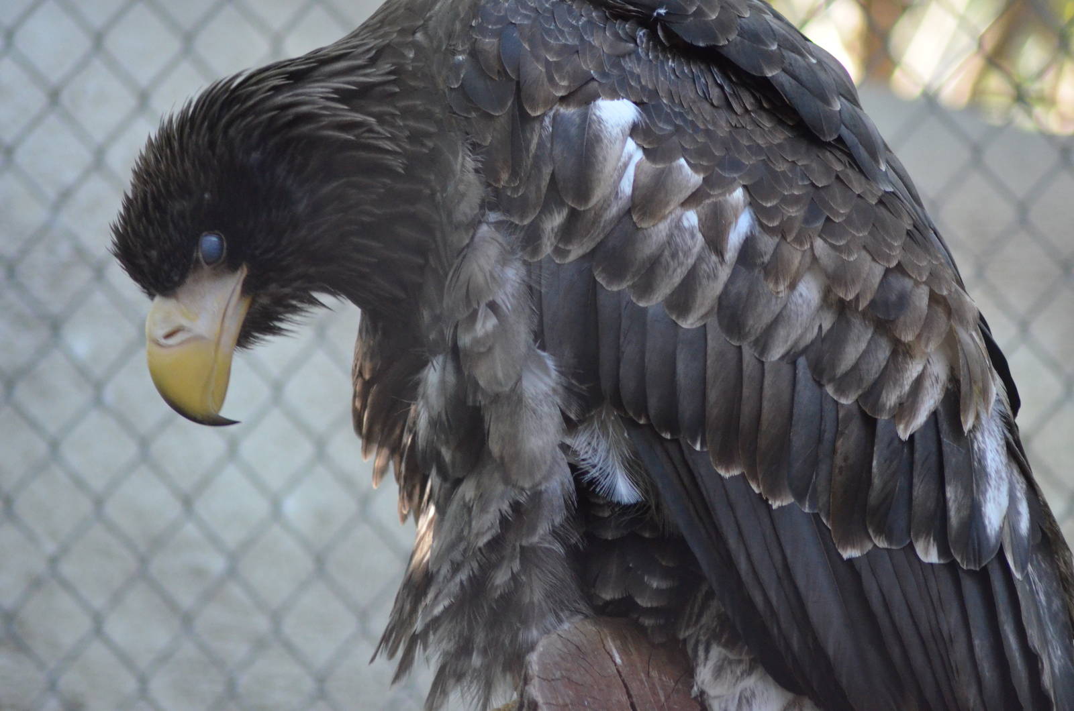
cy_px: 356
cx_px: 537
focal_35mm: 360
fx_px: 10719
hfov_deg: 5.7
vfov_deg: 3.8
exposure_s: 1/320
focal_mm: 240
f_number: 5
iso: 3200
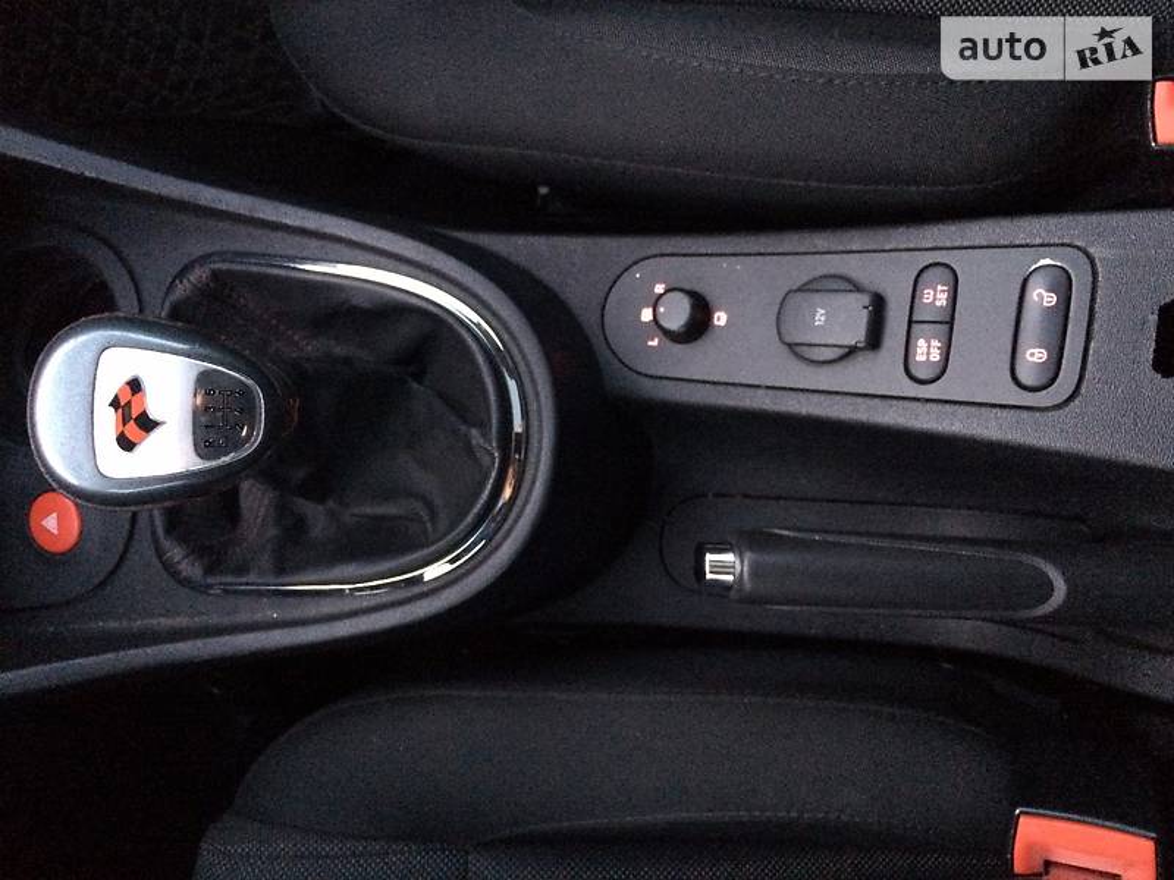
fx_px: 984
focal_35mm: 29
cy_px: 440
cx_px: 587
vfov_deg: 48.2
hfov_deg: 61.7
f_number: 2.2
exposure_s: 1/17
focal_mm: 4.2
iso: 800
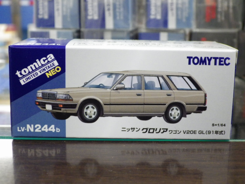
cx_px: 122
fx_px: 418
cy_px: 92
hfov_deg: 32.7
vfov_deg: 24.8
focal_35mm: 59
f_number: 4
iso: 800
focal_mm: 10.7
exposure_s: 1/25
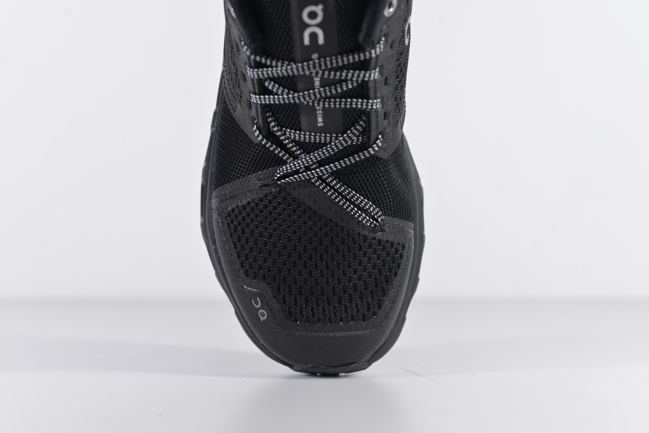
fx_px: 902
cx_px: 324
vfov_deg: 27.0
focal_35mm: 50
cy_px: 216
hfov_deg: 39.6
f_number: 5.6
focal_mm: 50
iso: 100
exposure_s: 1/125
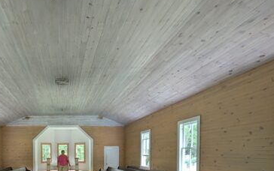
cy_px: 159
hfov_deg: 74.4
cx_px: 59
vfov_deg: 49.9
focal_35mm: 21
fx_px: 157
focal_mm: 2.02
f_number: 1.7
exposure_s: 1/25.4
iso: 58
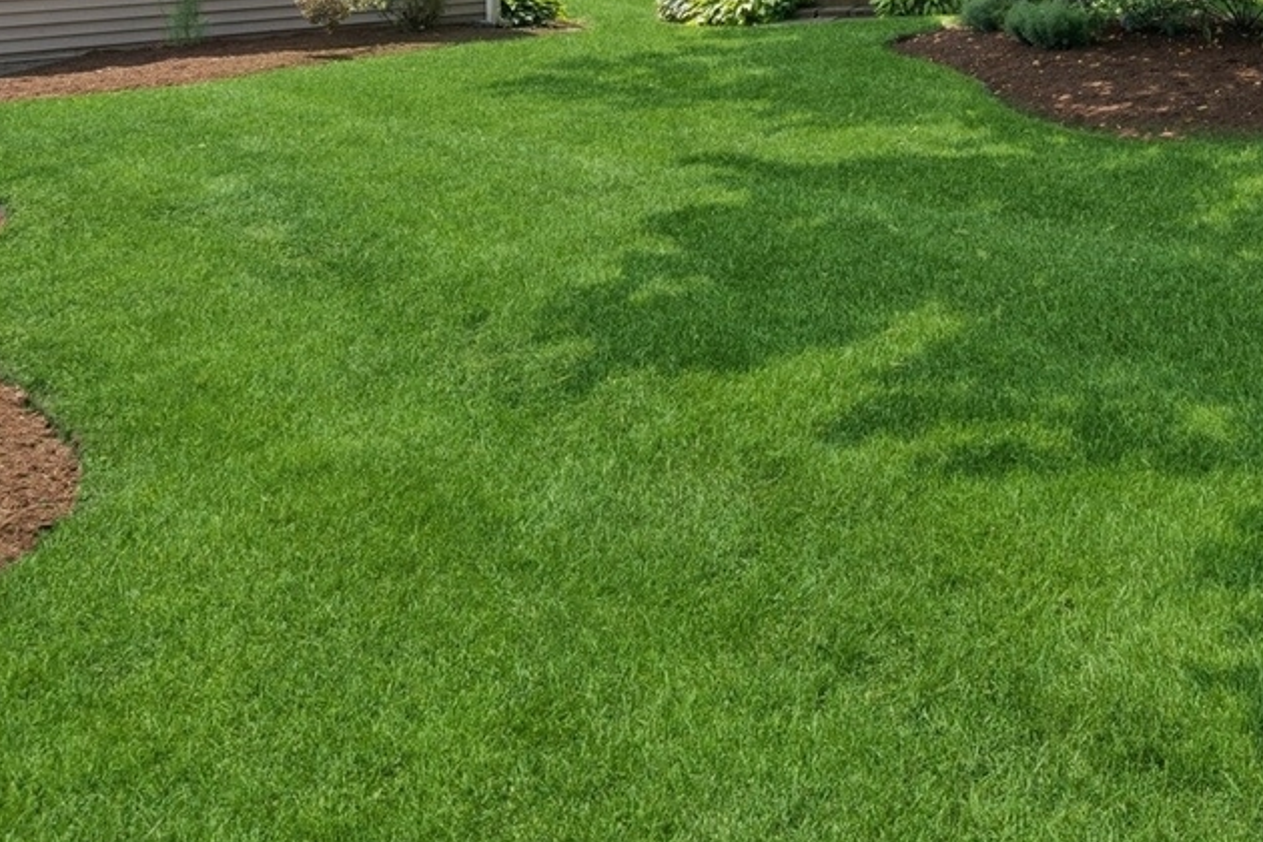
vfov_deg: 31.1
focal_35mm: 36
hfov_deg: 42.3
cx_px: 1377
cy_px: -166
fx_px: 1263
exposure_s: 1/200
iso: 200
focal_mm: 14
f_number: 9
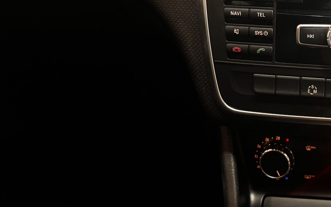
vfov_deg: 22.9
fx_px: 505
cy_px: 46
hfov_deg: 33.2
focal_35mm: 56
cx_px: 332
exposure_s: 1/25
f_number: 1.78
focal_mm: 6.76
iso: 800
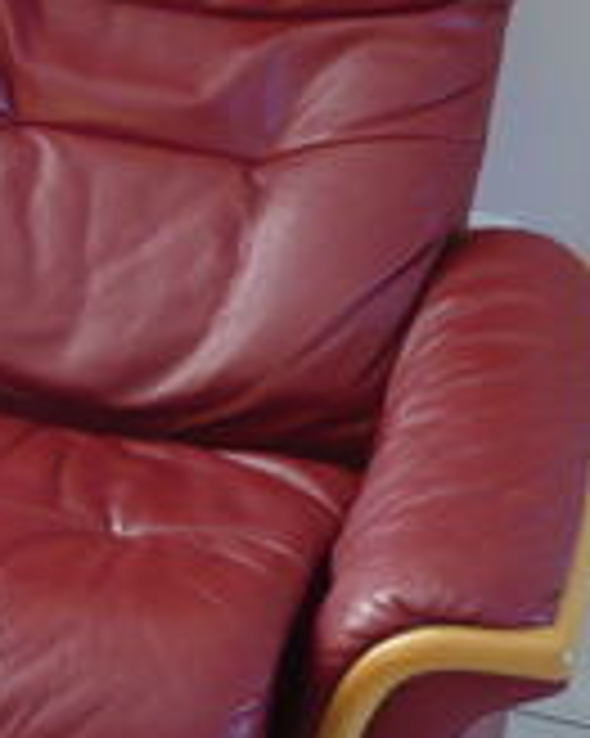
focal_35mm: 100
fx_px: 2185
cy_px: 297
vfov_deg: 19.2
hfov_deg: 14.9
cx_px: -95
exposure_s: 1/30
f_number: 2.8
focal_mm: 5.8
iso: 200
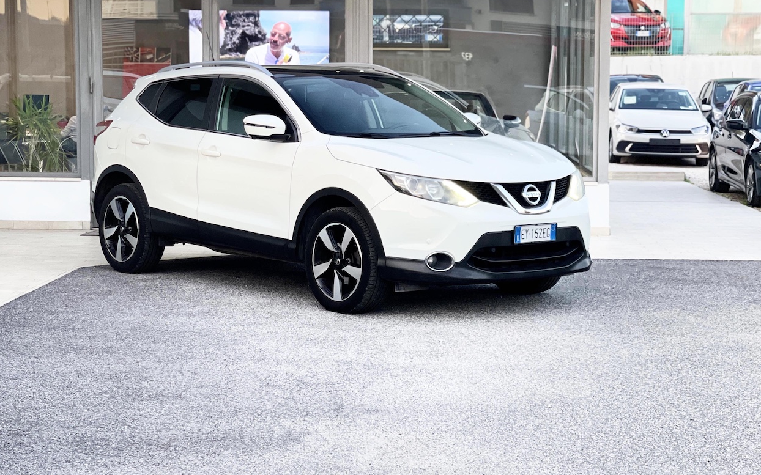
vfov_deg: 19.1
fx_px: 1410
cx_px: 381
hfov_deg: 30.2
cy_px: 229
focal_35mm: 68
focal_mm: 7.5
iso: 125
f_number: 2.2
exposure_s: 1/100
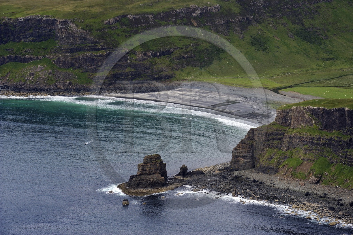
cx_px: 176
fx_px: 1225
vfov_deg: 10.9
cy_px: 118
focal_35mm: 125
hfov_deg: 16.4
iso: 800
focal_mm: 125
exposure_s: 1/800
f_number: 9
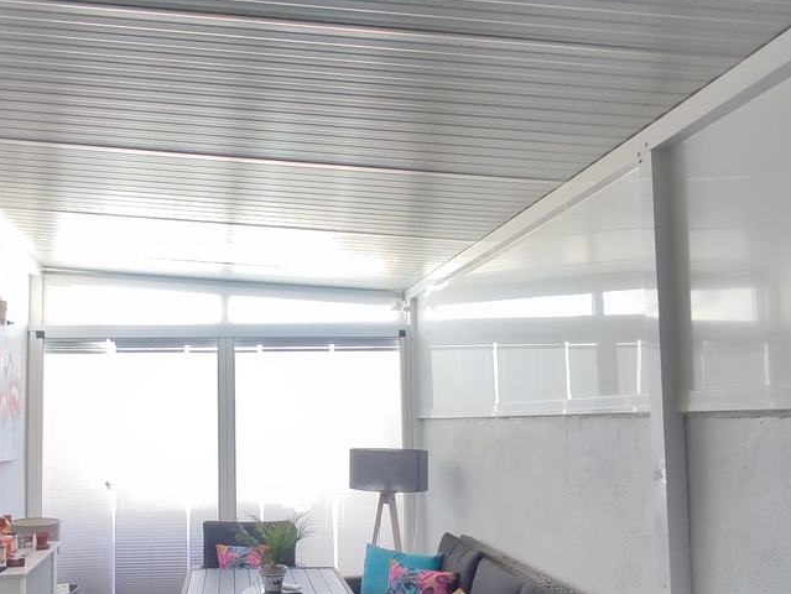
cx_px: 234
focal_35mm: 32
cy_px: 380
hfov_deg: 55.0
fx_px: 732
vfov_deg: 43.8
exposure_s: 1/50
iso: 114
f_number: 2.2
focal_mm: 1.65
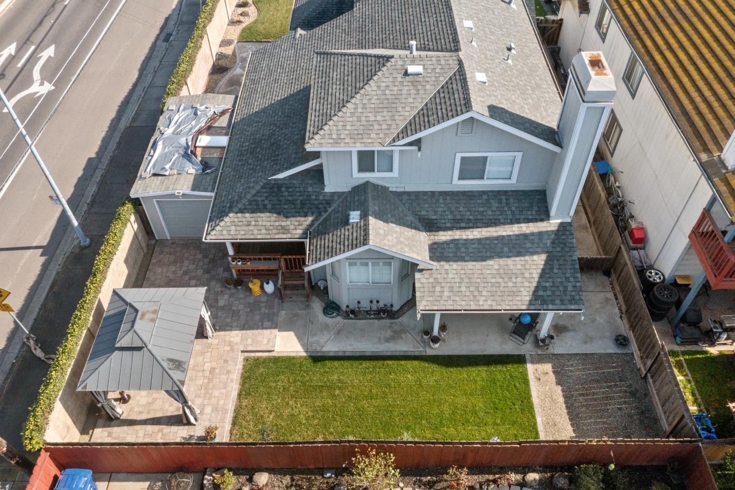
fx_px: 571
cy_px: 245
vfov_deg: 46.4
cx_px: 368
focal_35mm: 28
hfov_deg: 65.5
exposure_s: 1/400
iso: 800
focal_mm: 10.26
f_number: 11
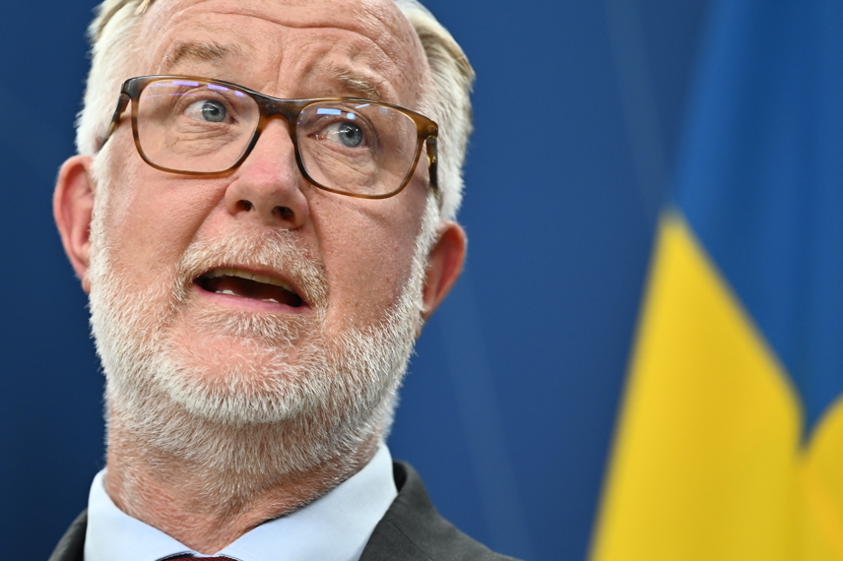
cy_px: 275
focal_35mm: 286
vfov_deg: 4.8
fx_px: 6694
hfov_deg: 7.2
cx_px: 352
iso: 640
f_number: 2.8
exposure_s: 1/250
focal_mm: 180
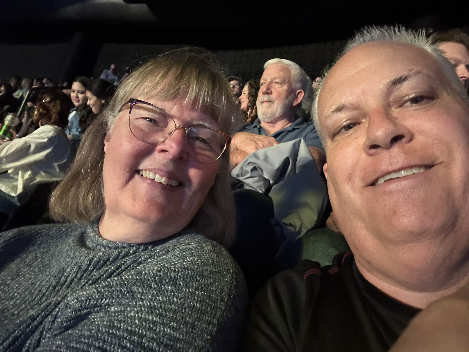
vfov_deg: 58.9
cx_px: 234
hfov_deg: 73.9
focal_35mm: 23
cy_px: 176
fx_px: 312
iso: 640
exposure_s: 1/21
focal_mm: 2.69
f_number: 1.9
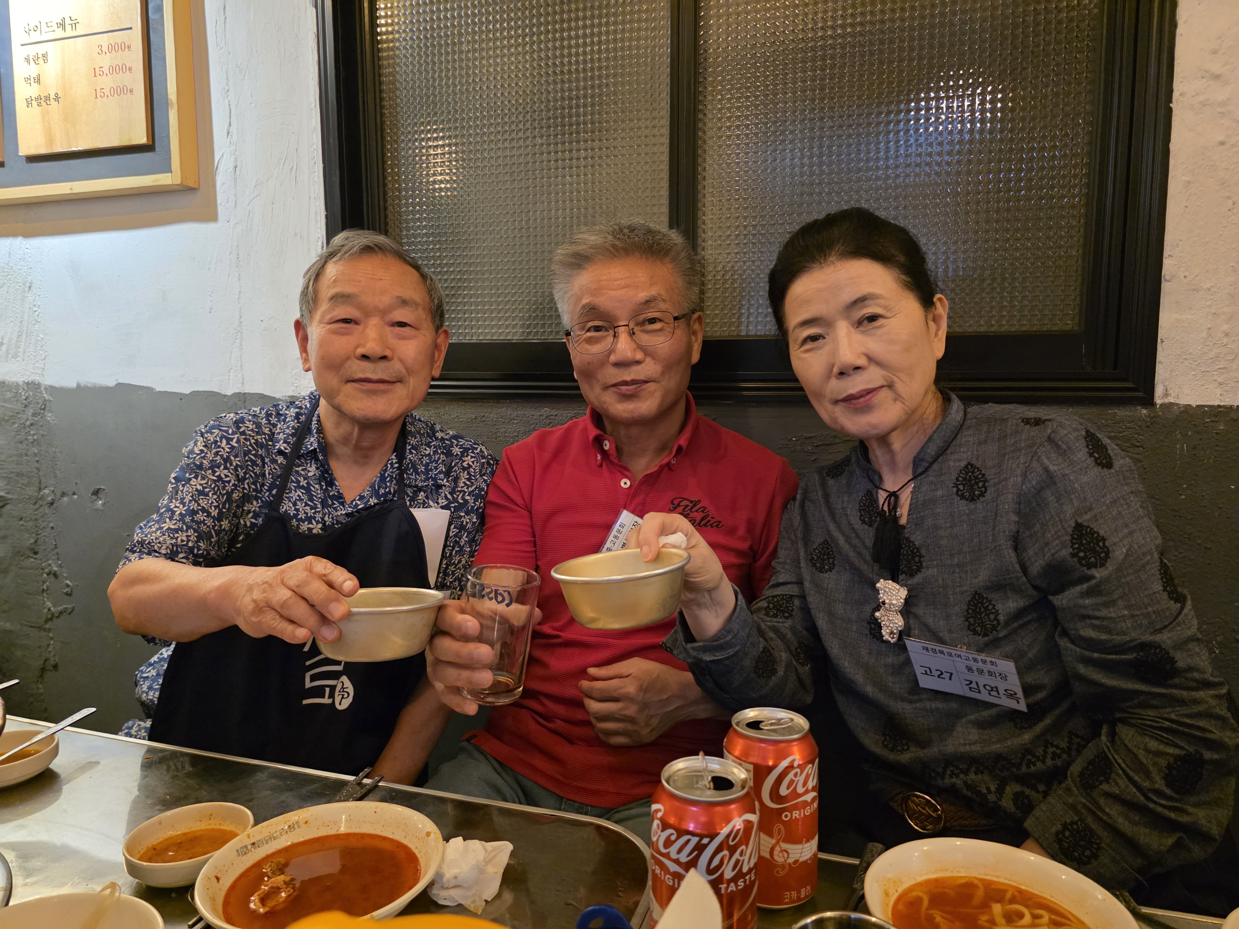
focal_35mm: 23
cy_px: 464
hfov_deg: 73.9
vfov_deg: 58.9
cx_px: 620
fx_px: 823
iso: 1600
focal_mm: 6.3
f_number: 1.7
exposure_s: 1/120
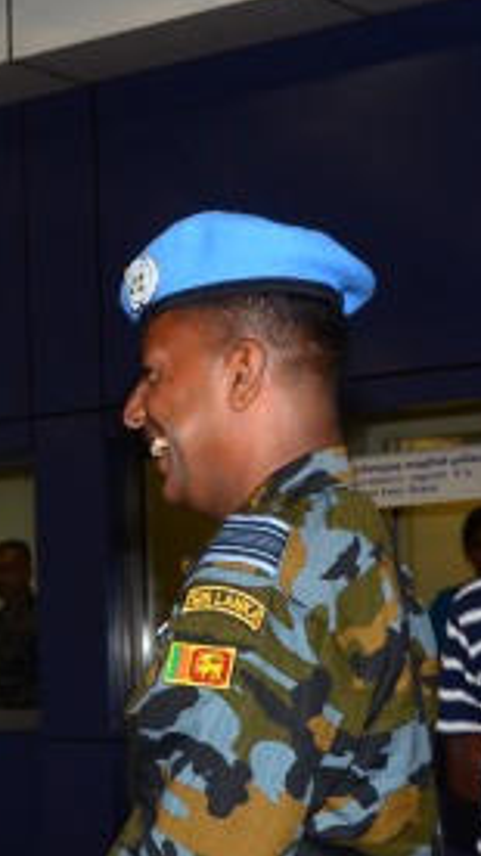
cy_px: 582
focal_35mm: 92
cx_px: -161
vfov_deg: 23.0
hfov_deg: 12.7
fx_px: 2092
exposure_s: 1/100
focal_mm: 27
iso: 800
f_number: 6.3
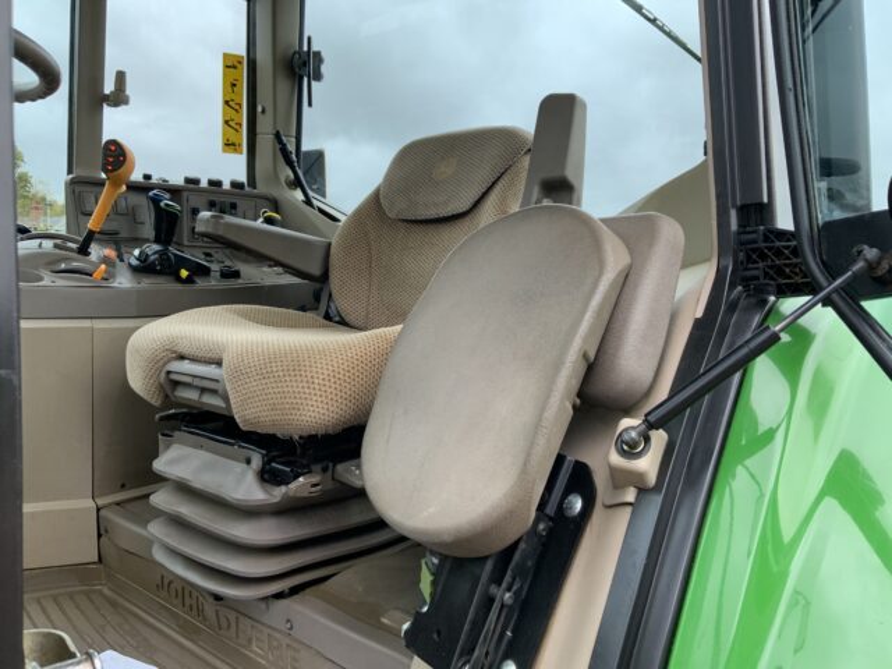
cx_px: 446
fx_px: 747
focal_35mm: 29
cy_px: 334
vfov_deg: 48.2
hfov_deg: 61.7
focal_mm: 3
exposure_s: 1/122
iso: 50
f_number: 1.8
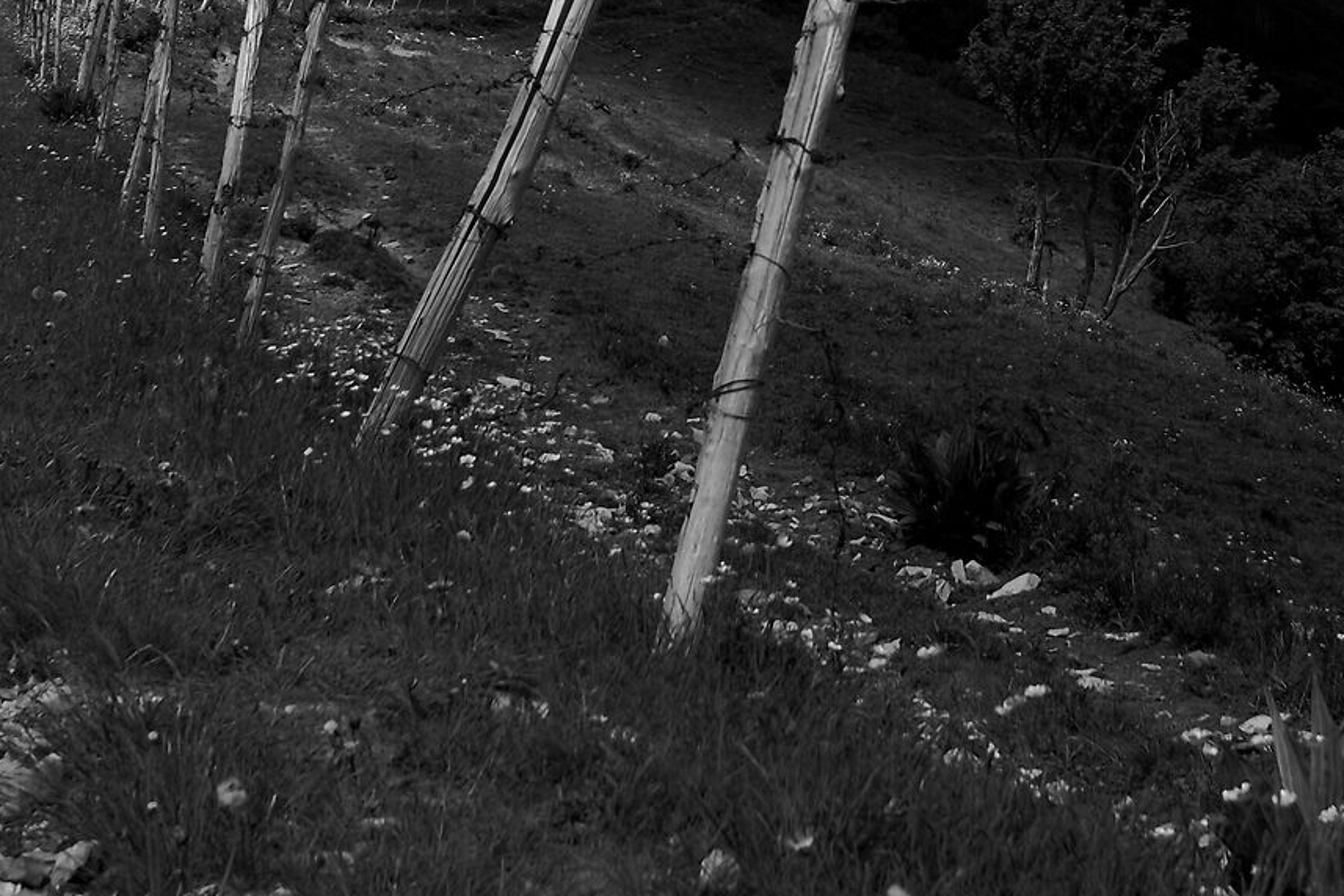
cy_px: -160
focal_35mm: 98
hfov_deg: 20.8
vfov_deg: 13.6
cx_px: 825
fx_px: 3658
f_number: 8
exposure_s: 1/500
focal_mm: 23
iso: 200
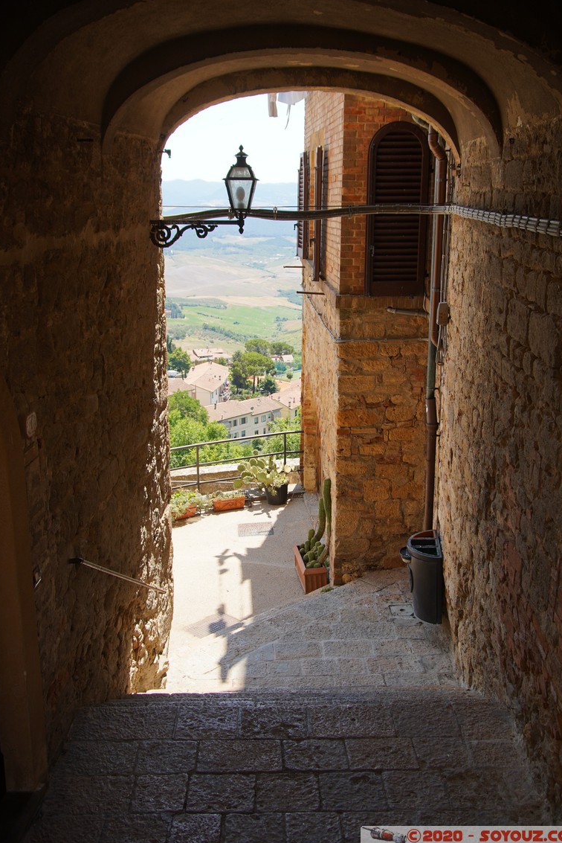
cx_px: 292
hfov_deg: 36.9
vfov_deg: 53.1
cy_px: 405
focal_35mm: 36
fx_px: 842
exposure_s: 1/160
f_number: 6.3
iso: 100
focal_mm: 34
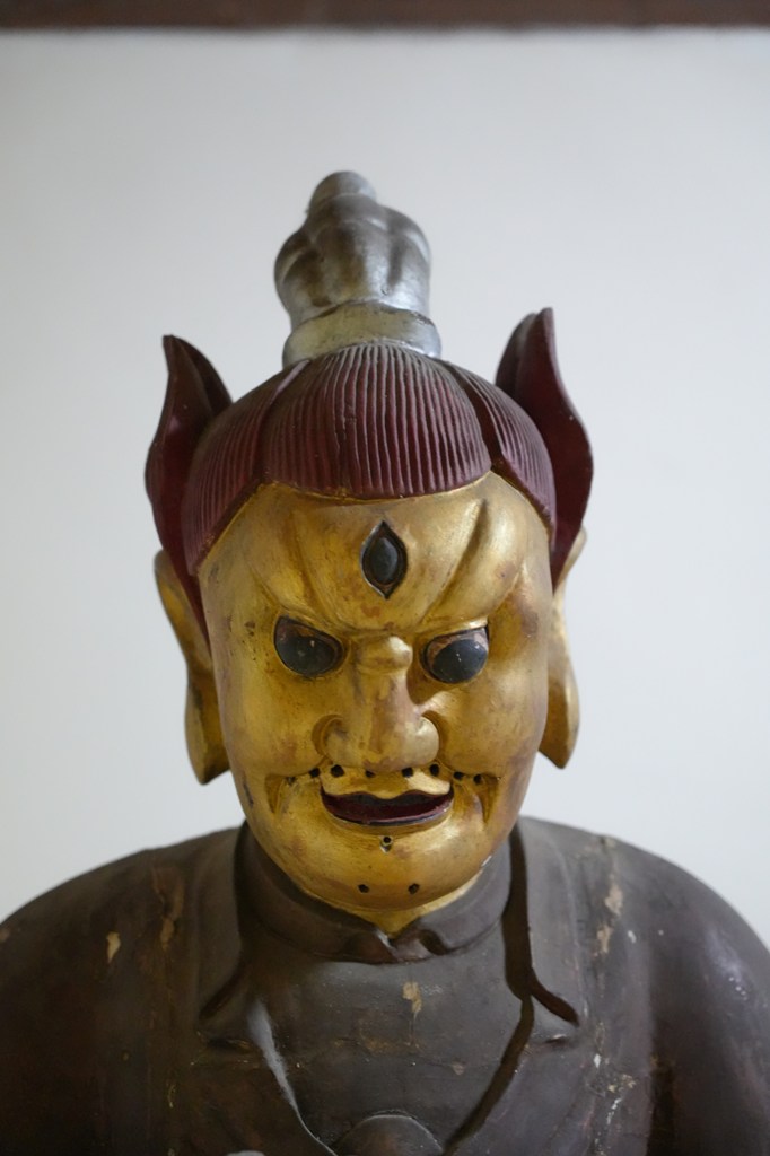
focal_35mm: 105
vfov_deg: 19.5
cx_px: 385
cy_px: 578
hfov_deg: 13.0
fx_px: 3371
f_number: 4
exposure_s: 1/50
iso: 12800
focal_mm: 105
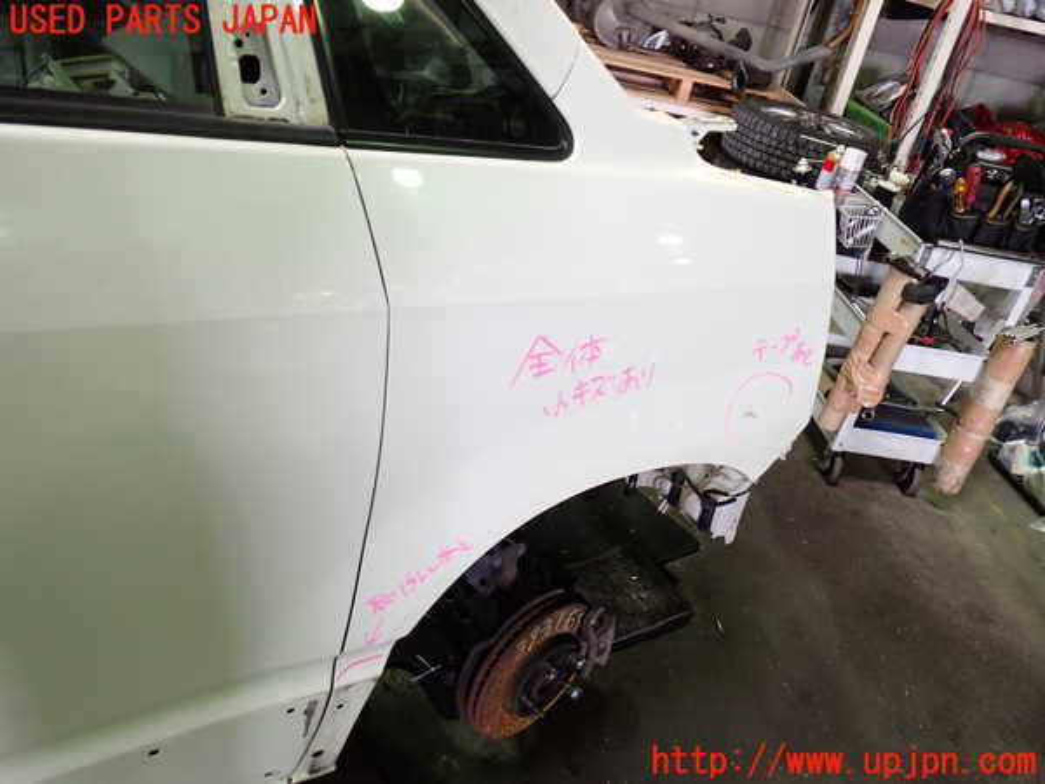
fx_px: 906
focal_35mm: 30
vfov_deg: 46.8
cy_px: 392
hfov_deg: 60.0
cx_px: 522
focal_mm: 5.4
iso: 200
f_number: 2.3
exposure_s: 1/30
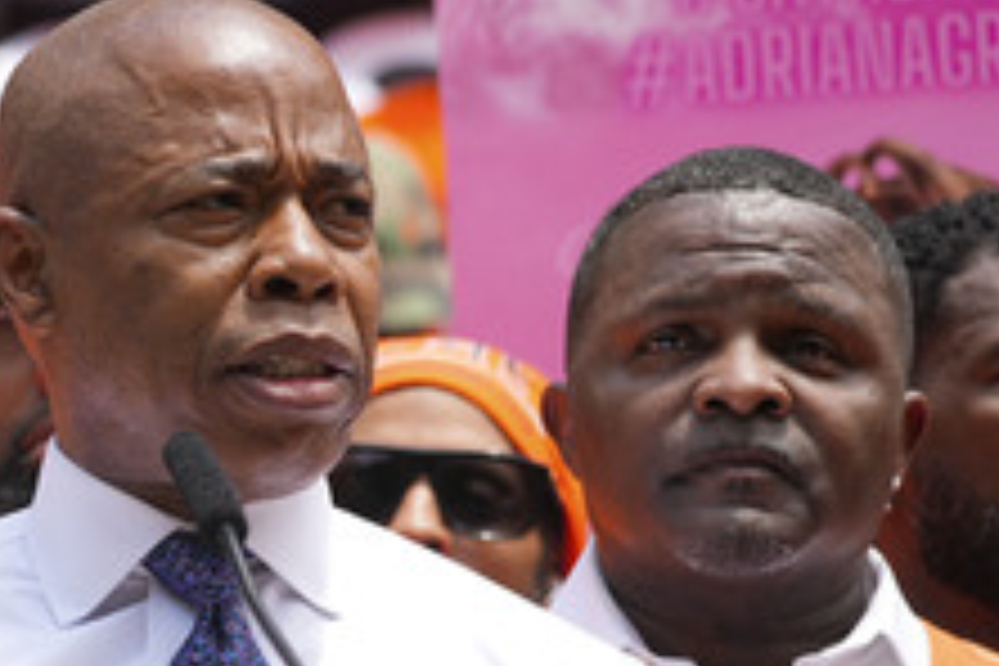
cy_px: 603
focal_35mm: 270
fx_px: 7492
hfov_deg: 7.6
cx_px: 153
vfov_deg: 5.1
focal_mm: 133
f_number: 5.6
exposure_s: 1/640
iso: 200
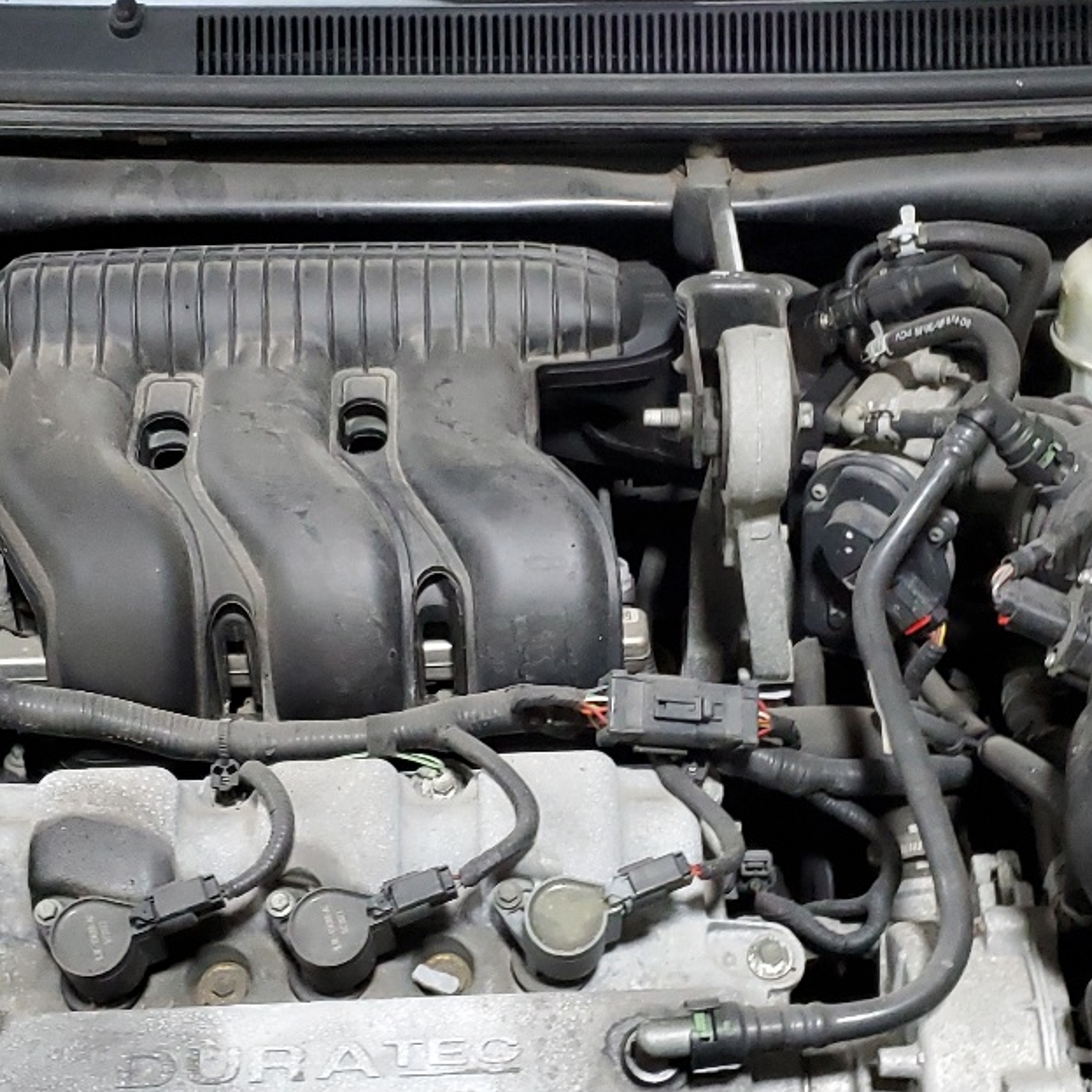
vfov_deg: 29.0
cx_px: 545
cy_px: 670
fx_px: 2106
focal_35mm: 59
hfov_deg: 29.1
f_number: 1.5
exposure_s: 1/40
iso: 322
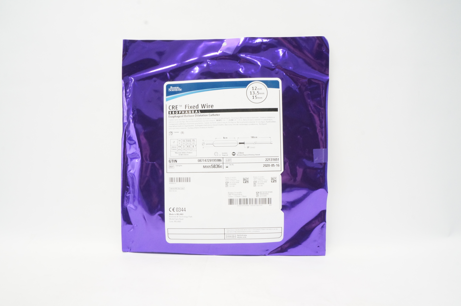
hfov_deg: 67.4
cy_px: 153
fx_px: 345
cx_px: 230
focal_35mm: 27
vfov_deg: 47.8
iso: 1600
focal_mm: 18
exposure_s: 1/15
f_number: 16
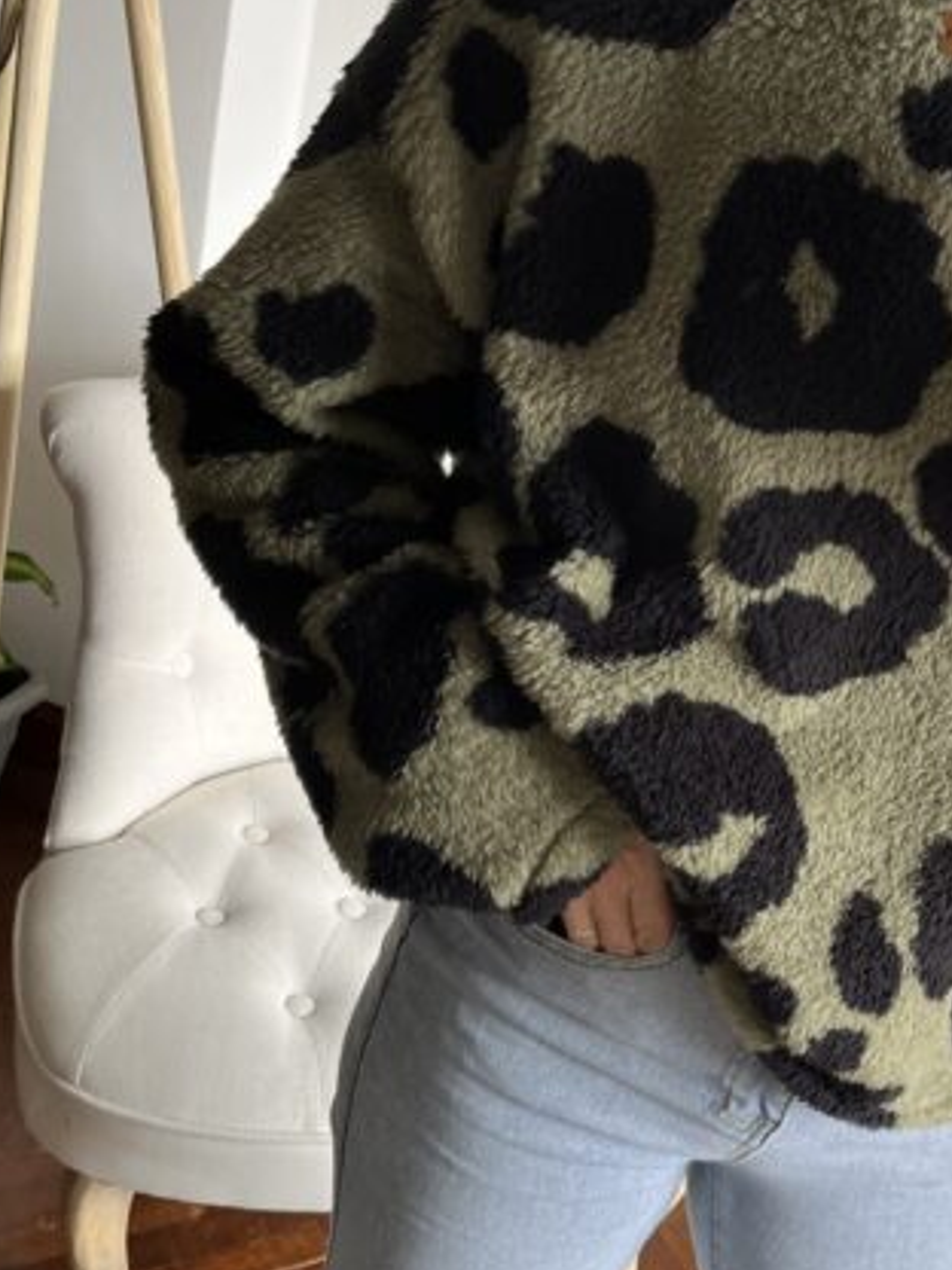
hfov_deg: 28.2
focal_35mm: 50
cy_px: 849
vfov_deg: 37.8
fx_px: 1833
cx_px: 818
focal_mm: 5.1
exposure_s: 1/100
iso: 125
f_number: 1.6
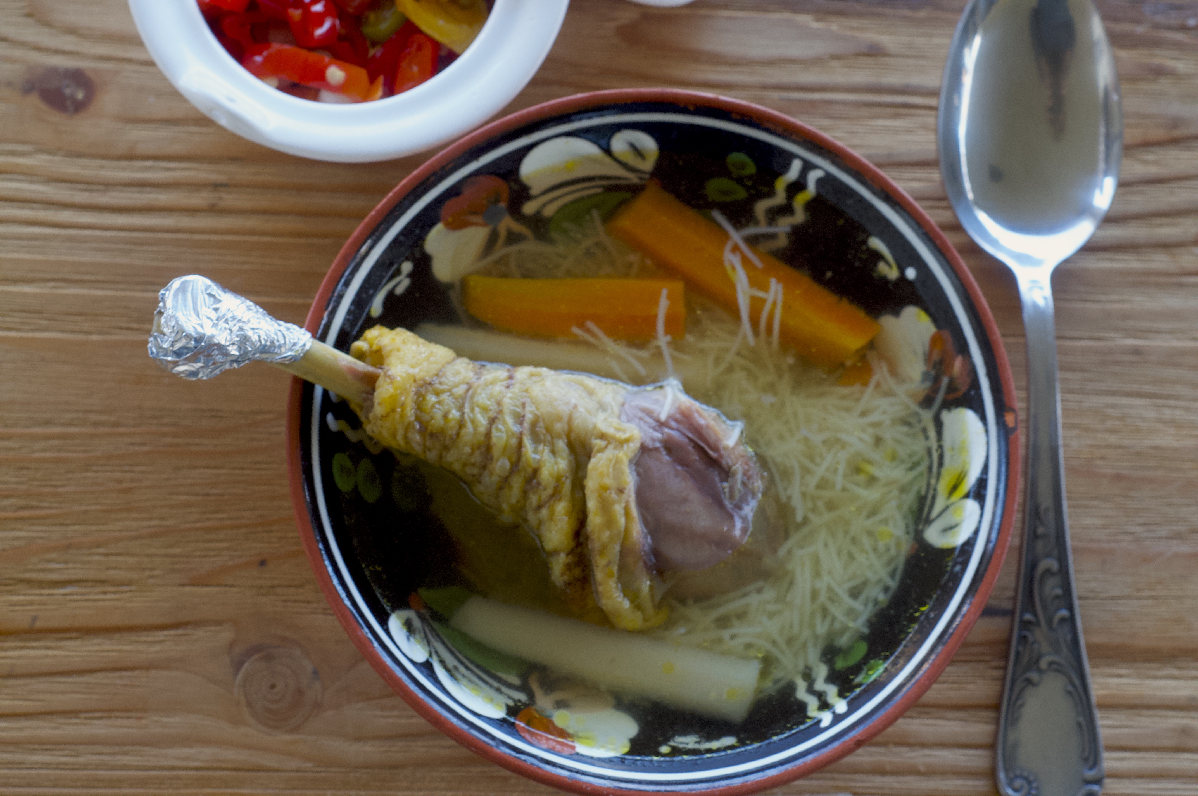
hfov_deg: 27.0
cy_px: 398
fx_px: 2493
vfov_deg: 18.1
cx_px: 599
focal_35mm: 75
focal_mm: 50
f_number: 6.3
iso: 800
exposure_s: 1/50
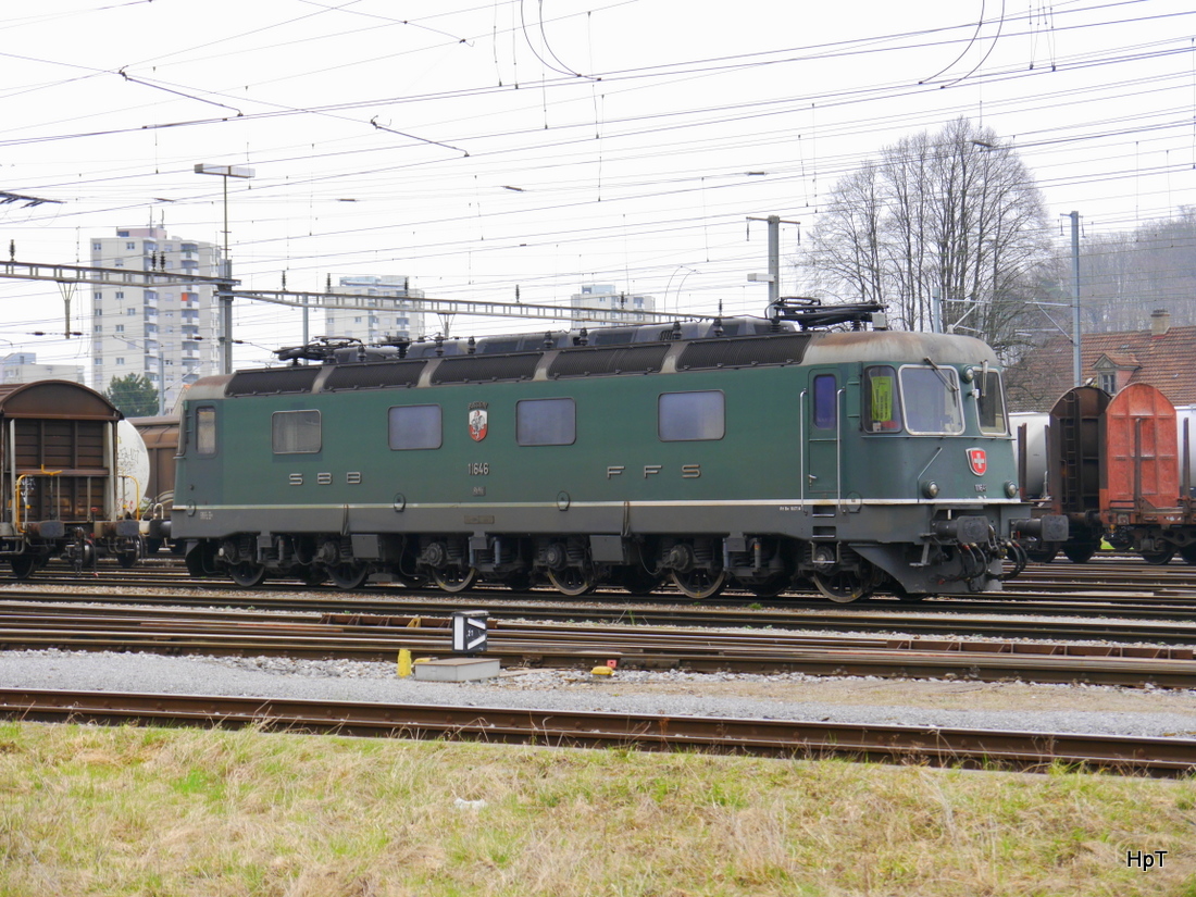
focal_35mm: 84
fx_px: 2902
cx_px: 598
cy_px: 448
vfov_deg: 17.6
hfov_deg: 23.3
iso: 160
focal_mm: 42
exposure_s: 1/160
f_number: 6.3
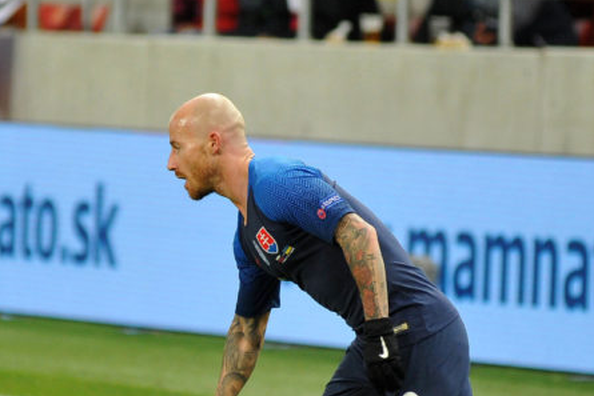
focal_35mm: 345
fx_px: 5694
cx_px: 191
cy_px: 335
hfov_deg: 6.0
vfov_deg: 4.0
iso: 1600
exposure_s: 1/800
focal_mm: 200
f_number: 3.2
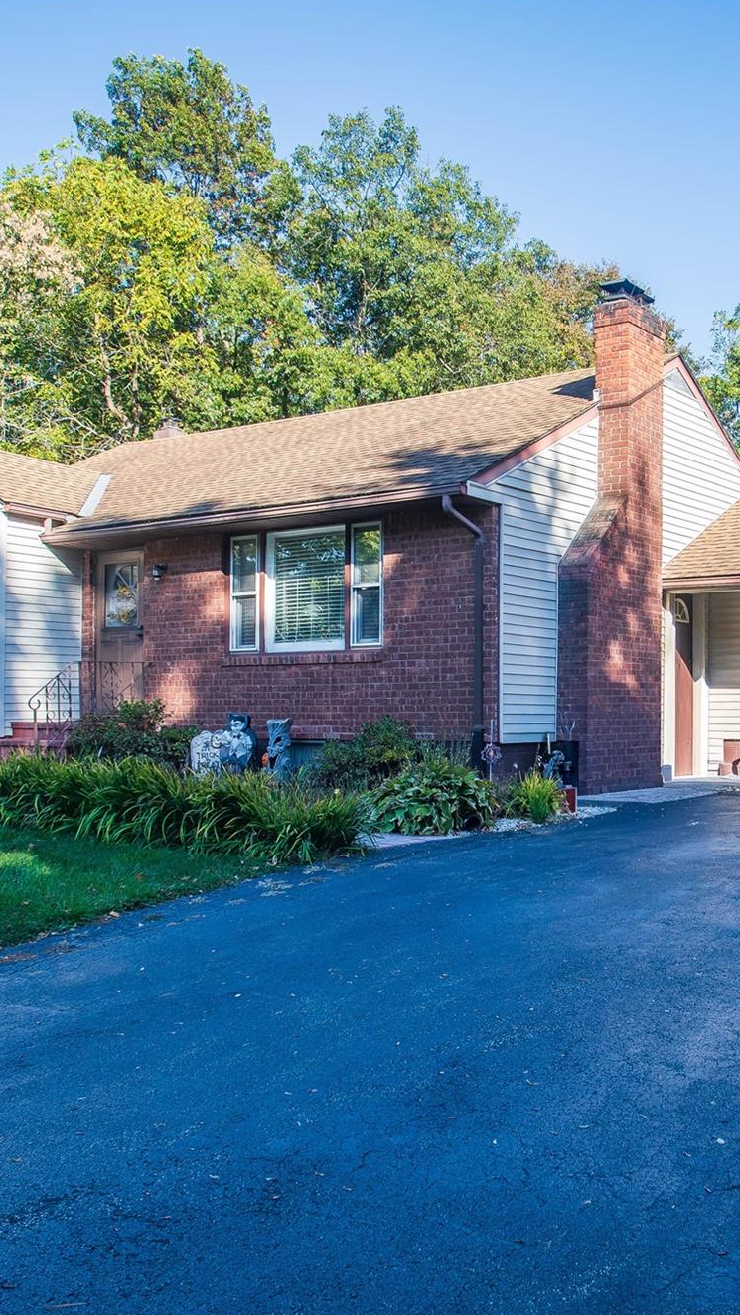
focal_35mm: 34
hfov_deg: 33.9
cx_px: 554
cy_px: 670
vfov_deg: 58.0
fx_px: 1186
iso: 100
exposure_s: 1/160
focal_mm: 14
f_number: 6.3
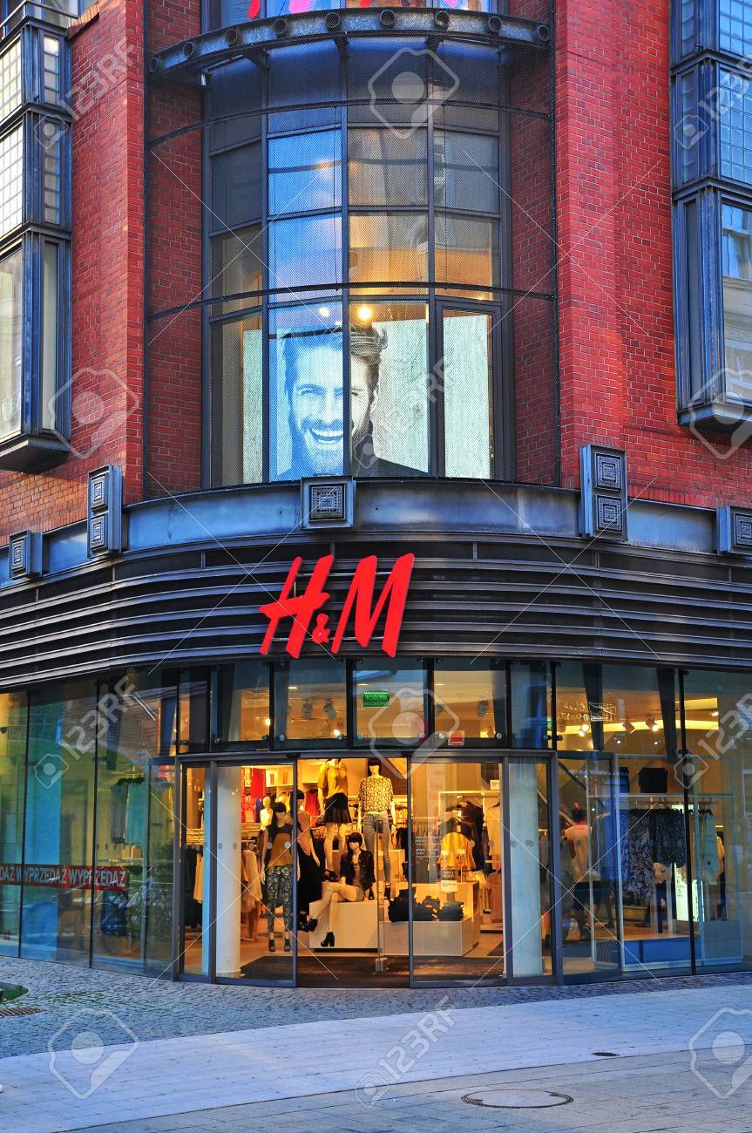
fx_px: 1603
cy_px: 566
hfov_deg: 26.4
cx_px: 376
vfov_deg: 38.9
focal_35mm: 51
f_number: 6.3
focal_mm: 34
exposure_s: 1/50
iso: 200
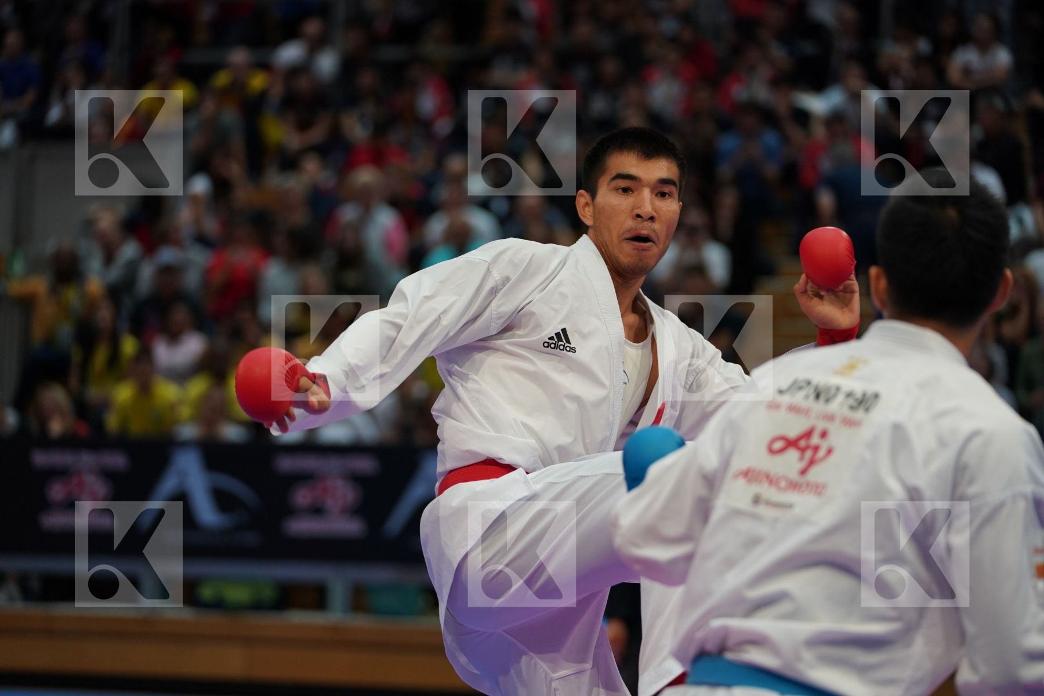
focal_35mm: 128
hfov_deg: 16.0
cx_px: 522
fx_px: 3712
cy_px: 348
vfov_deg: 10.7
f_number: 2.8
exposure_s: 1/1000
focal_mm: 128
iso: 1250
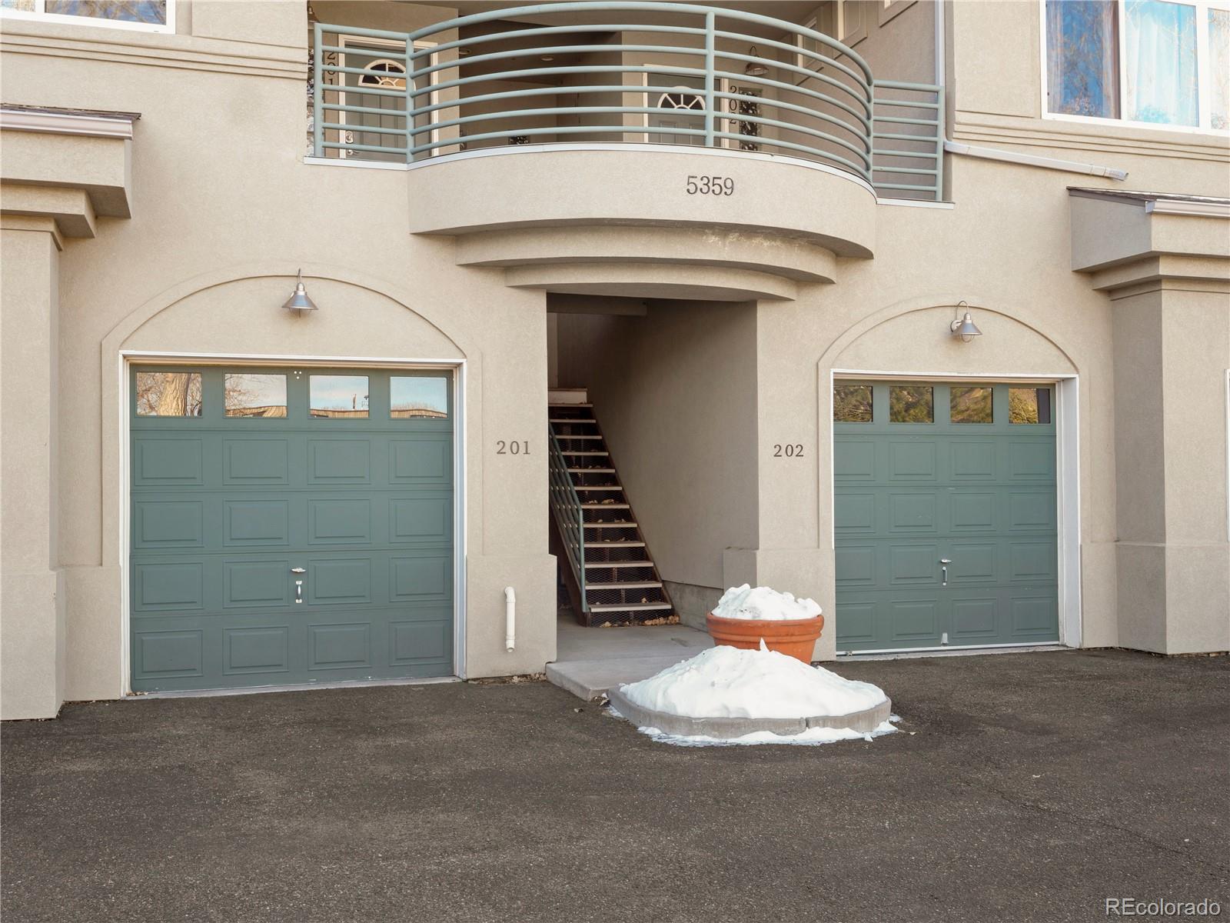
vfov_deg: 38.7
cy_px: 462
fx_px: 1315
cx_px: 615
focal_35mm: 37
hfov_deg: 50.1
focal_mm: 18
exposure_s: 1/13
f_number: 8
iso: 200
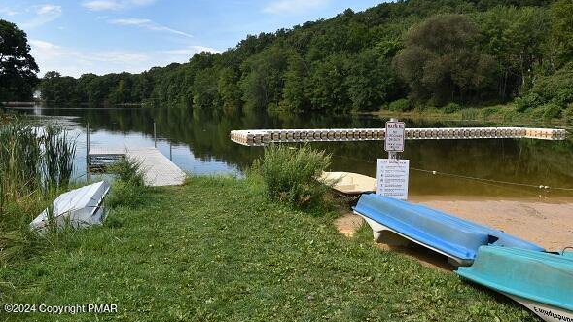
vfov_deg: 36.5
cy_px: 131
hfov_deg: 61.0
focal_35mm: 32
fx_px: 486
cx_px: 291
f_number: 8
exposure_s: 1/250
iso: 160
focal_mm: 20
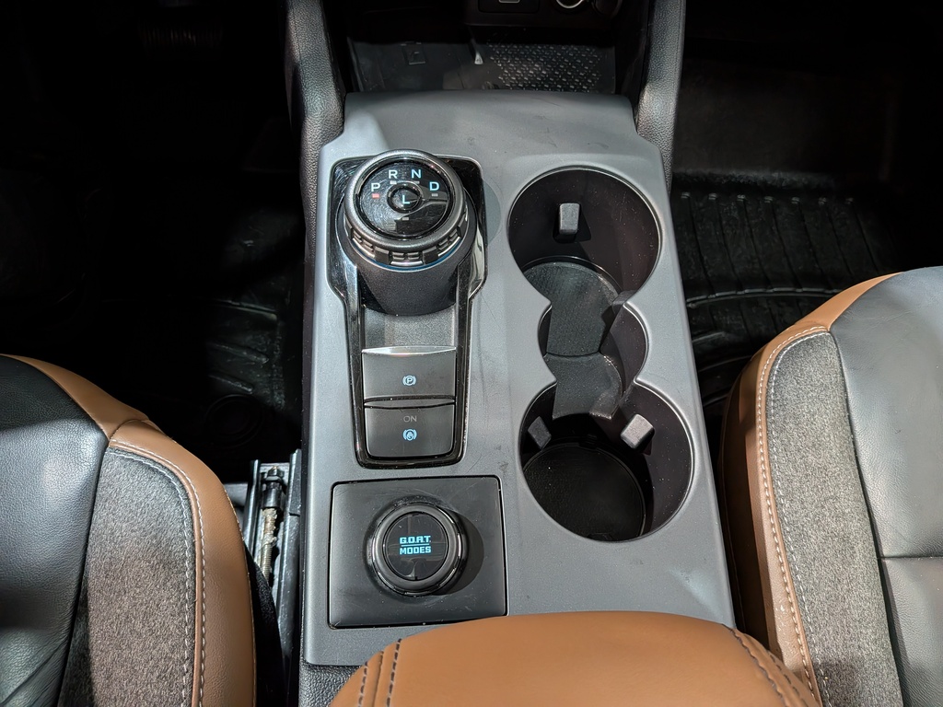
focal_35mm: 24
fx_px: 654
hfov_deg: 71.6
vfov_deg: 56.8
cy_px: 354
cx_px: 472
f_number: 1.7
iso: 90
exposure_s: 1/53.5
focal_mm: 4.53
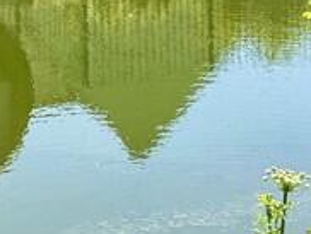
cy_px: -265
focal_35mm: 135
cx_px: -70
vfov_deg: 10.0
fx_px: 1214
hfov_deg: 14.1
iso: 80
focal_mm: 6.76
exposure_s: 1/3425
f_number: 1.78
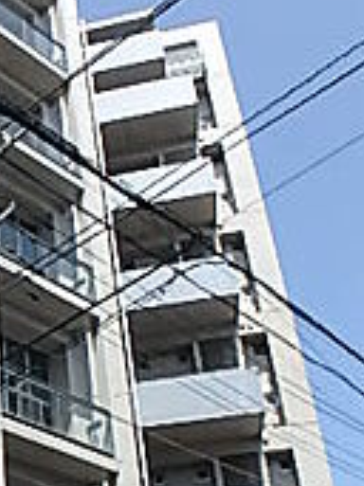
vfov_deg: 31.6
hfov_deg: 22.8
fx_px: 828
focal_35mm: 59
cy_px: 409
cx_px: -71
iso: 125
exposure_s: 1/320
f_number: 6
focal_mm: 3.7
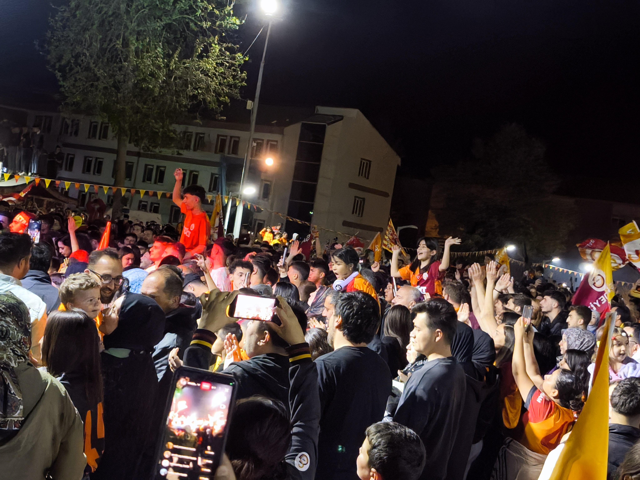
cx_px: 320
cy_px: 240
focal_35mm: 46
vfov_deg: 31.5
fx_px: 850
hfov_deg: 41.2
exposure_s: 1/342
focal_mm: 6.57
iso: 2500
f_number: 1.6
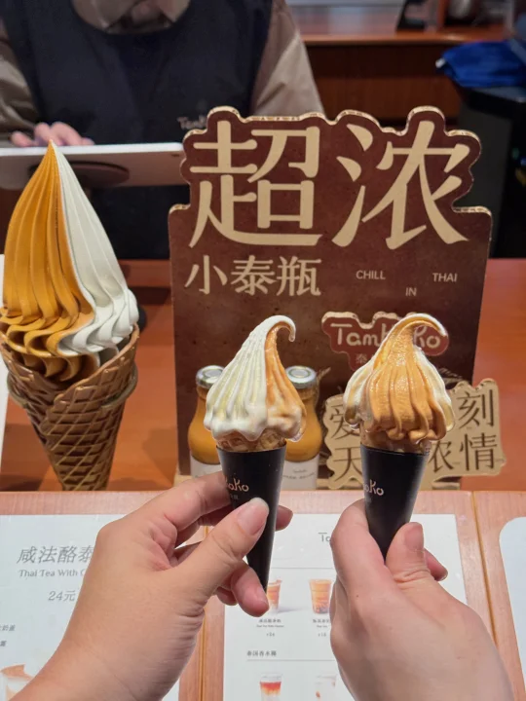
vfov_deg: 39.7
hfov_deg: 30.3
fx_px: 972
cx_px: 263
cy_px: 350
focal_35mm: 48
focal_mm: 6.76
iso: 100
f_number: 1.78
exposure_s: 1/361
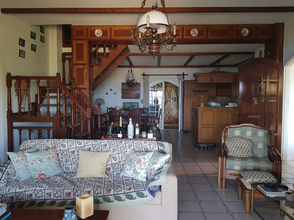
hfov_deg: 67.3
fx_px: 221
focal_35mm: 26
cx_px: 147
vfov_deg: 53.0
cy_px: 110
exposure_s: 1/25
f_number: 1.7
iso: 80
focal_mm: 4.2
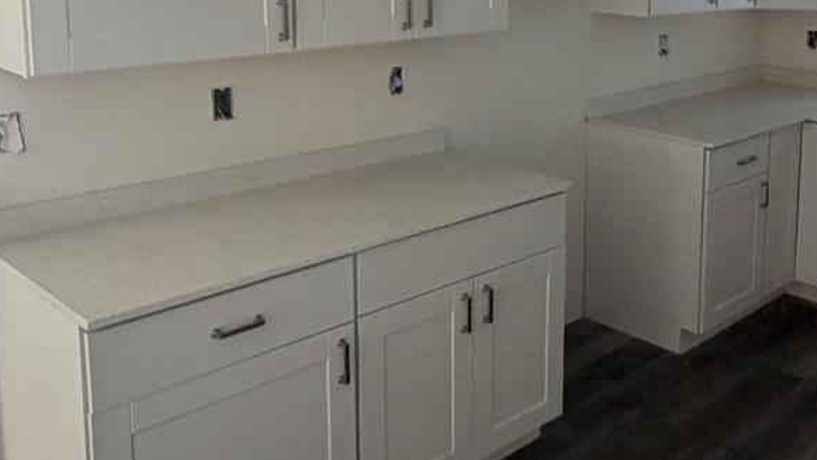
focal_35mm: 42
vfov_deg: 27.4
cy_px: 53
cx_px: 658
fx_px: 910
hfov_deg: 45.8
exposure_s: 1/74
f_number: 2.2
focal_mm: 2.22
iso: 320
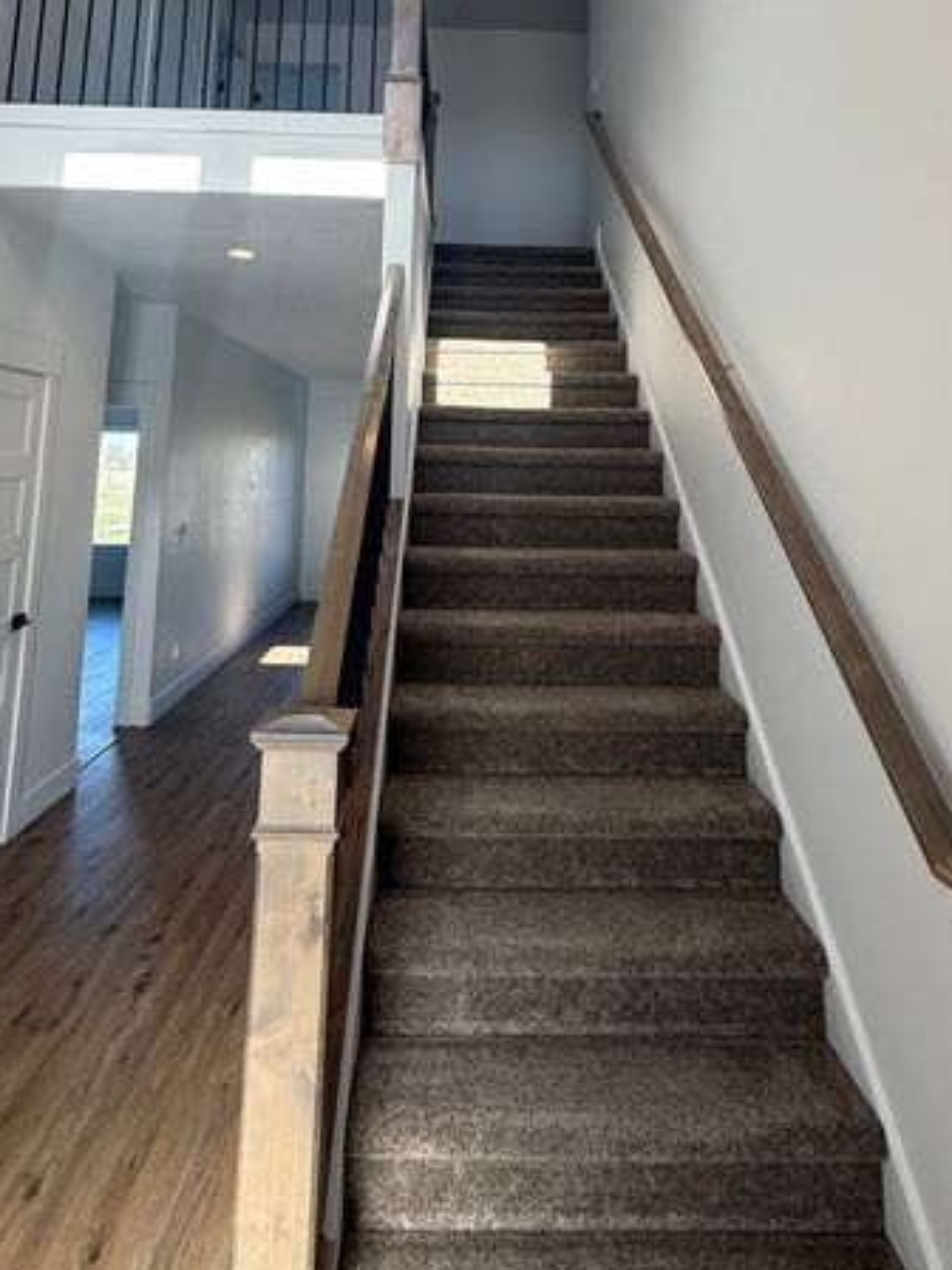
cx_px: 473
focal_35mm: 24
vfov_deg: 67.5
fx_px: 880
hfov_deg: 56.8
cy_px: 335
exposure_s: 1/120
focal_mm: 2.22
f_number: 2.2
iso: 64
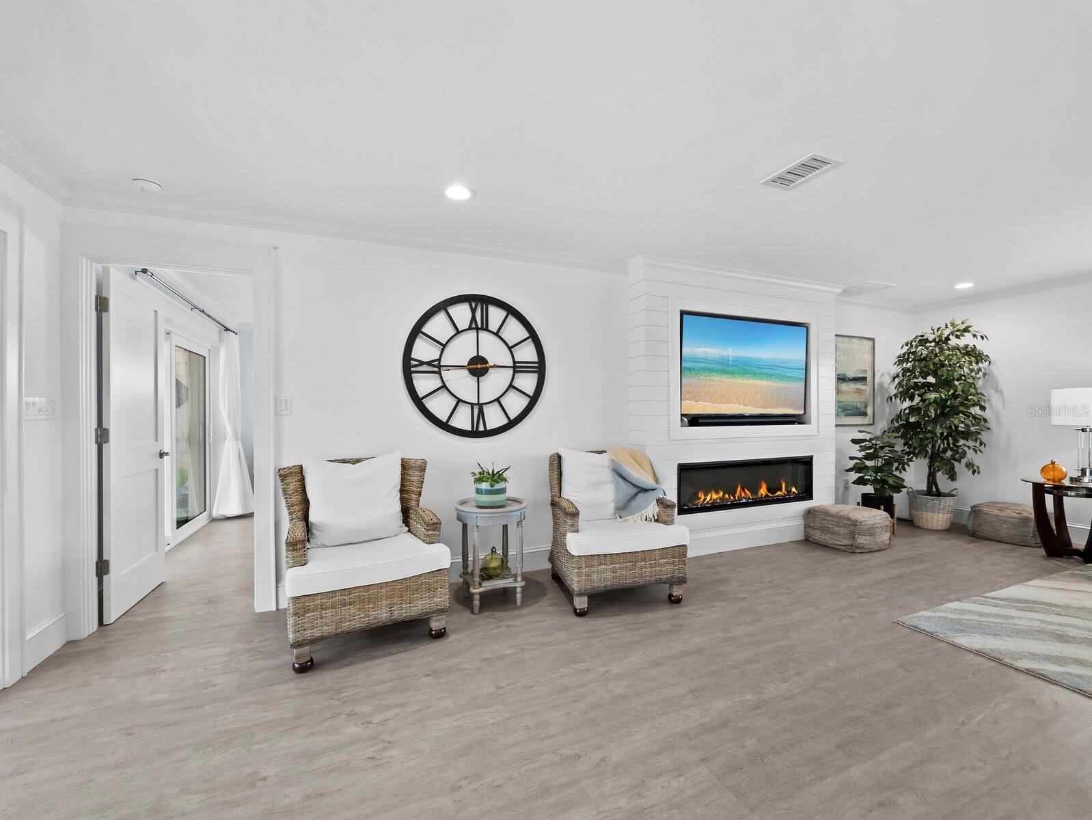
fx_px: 442
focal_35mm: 14
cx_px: 546
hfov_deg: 102.0
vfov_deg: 85.7
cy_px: 410
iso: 320
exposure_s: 1/2
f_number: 13
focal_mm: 7
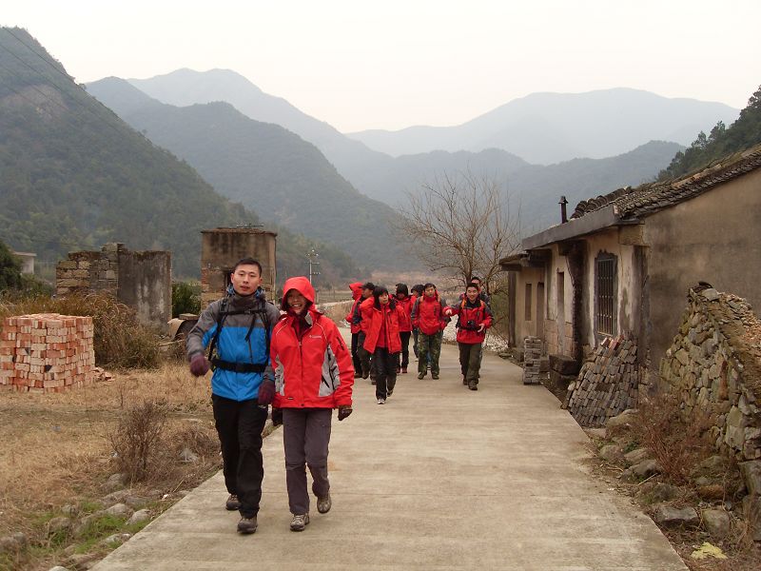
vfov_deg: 38.7
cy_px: 286
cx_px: 380
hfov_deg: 50.1
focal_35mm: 37
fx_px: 813
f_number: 2.8
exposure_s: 1/180
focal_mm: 6.3
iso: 80
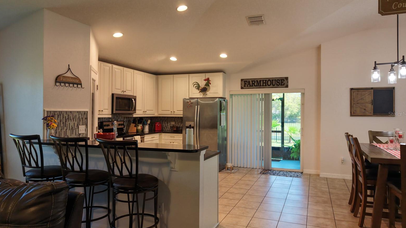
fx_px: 291
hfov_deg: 69.8
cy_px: 114
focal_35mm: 27
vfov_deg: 42.9
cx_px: 204
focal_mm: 8.67
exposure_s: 1/40
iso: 100
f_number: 1.8
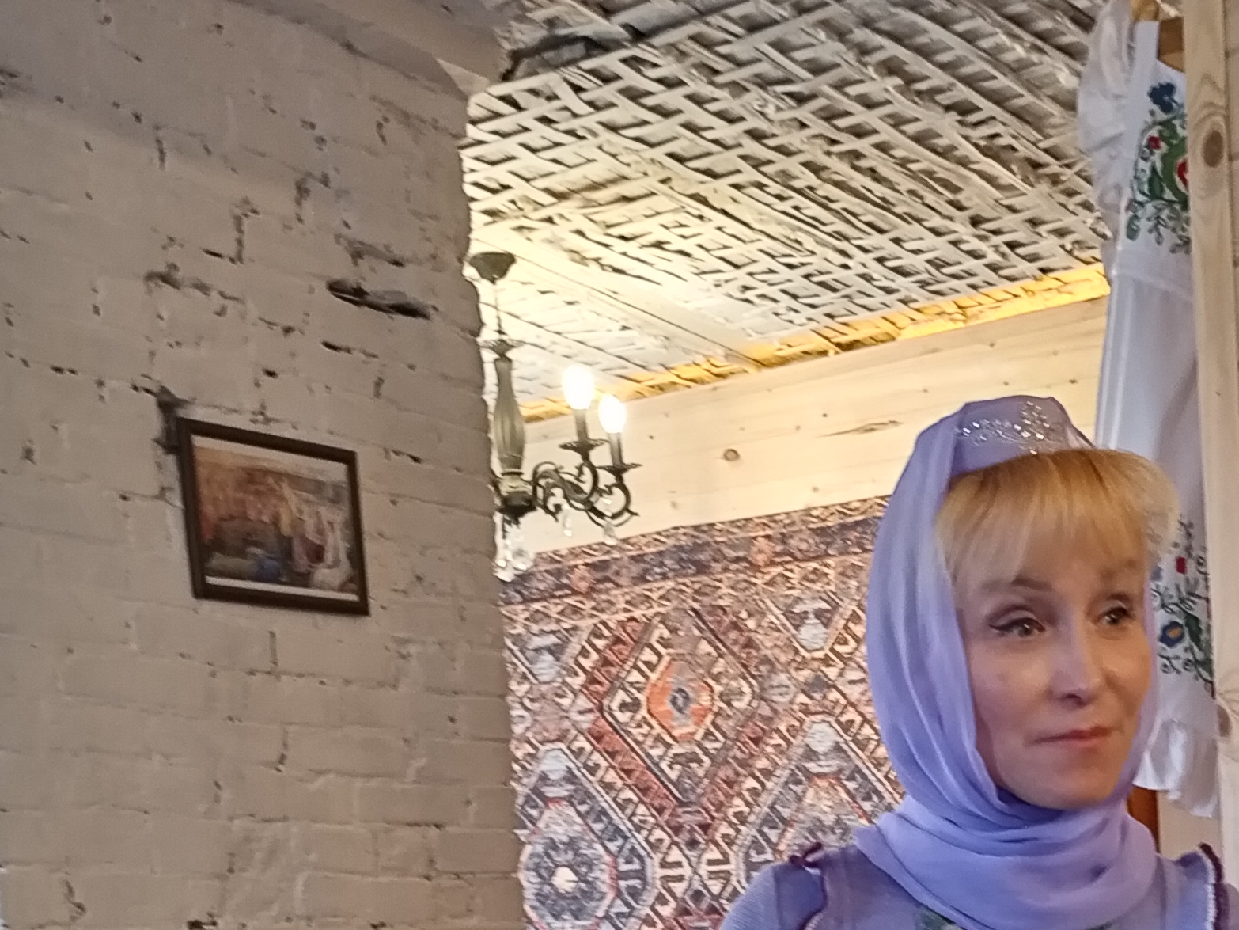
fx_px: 2434
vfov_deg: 20.1
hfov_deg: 28.0
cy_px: 1156
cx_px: 973
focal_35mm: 68
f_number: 1.8
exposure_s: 1/20
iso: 593
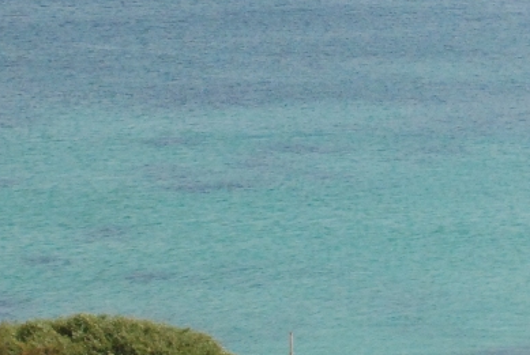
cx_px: 946
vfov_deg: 4.9
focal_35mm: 283
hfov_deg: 7.1
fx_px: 4174
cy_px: -18
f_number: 16
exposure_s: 1/1000
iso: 1600
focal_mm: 48
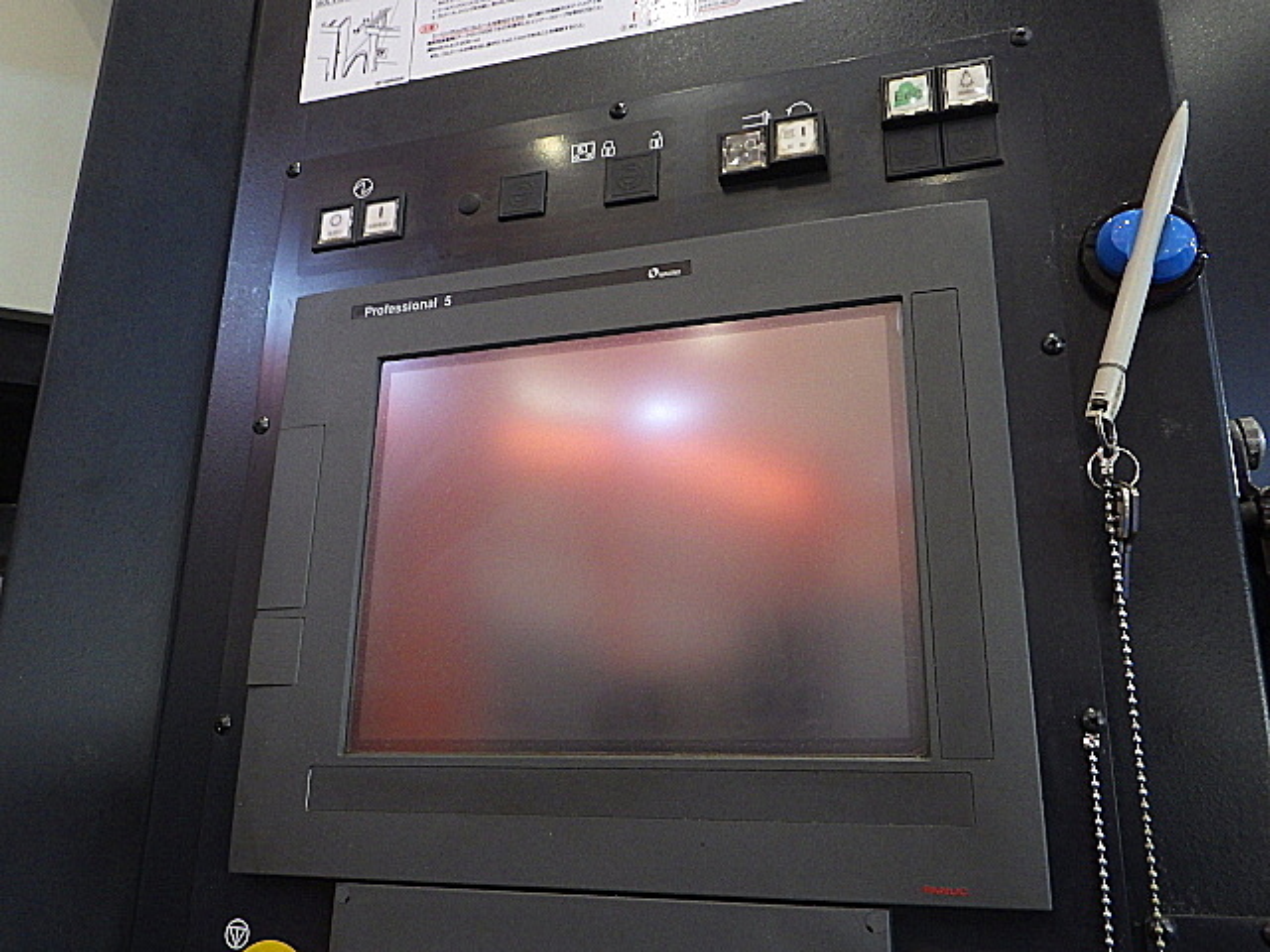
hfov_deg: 63.4
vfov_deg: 49.7
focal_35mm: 28
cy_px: 476
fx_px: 1027
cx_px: 635
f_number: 3.5
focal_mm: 5
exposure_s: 1/45
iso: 640
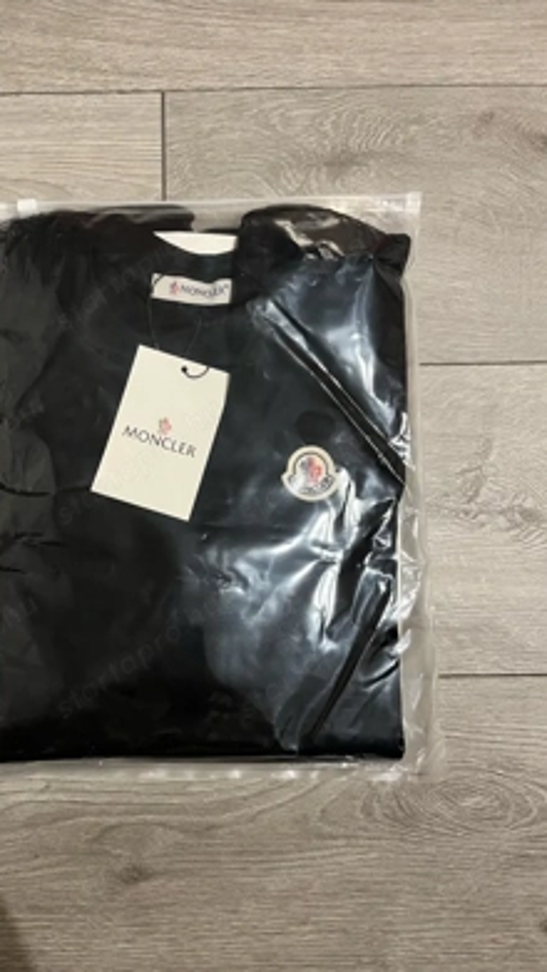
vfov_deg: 66.1
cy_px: 492
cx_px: 199
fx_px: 748
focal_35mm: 29
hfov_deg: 39.9
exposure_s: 1/50
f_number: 1.6
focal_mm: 5.1
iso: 500
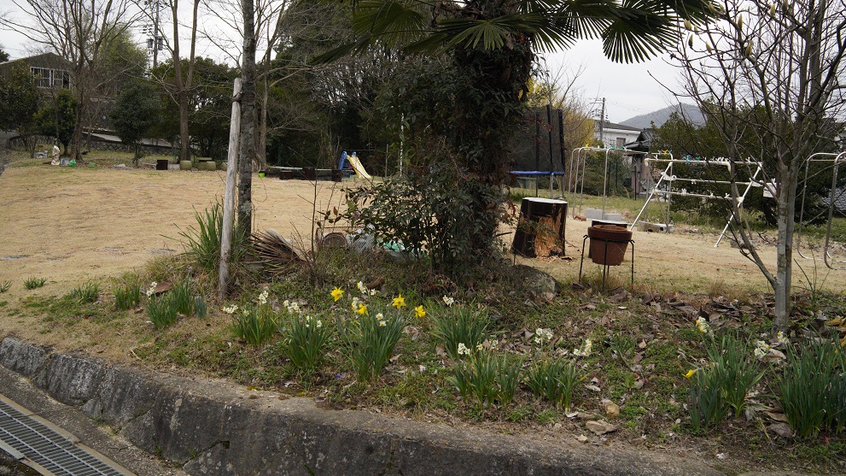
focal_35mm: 37
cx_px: 421
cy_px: 202
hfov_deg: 54.0
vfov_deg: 31.9
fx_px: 830
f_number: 9
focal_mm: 35
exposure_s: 1/2500
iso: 10000
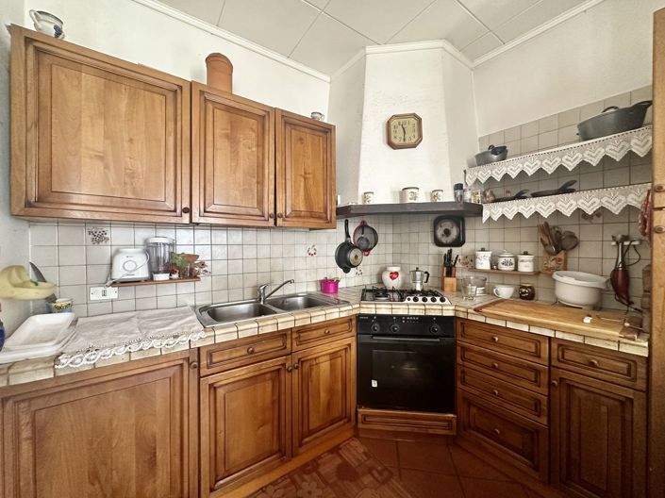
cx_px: 332
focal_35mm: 14
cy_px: 249
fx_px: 269
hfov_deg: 102.1
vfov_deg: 85.6
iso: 320
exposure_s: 1/73
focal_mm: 2.22
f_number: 2.2
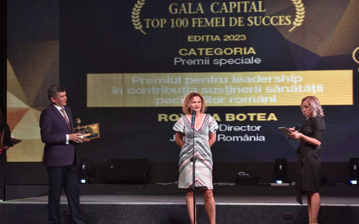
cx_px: 181
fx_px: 1057
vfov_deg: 12.1
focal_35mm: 108
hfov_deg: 19.3
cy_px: 117
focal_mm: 105
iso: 800
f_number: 3.5
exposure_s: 1/160
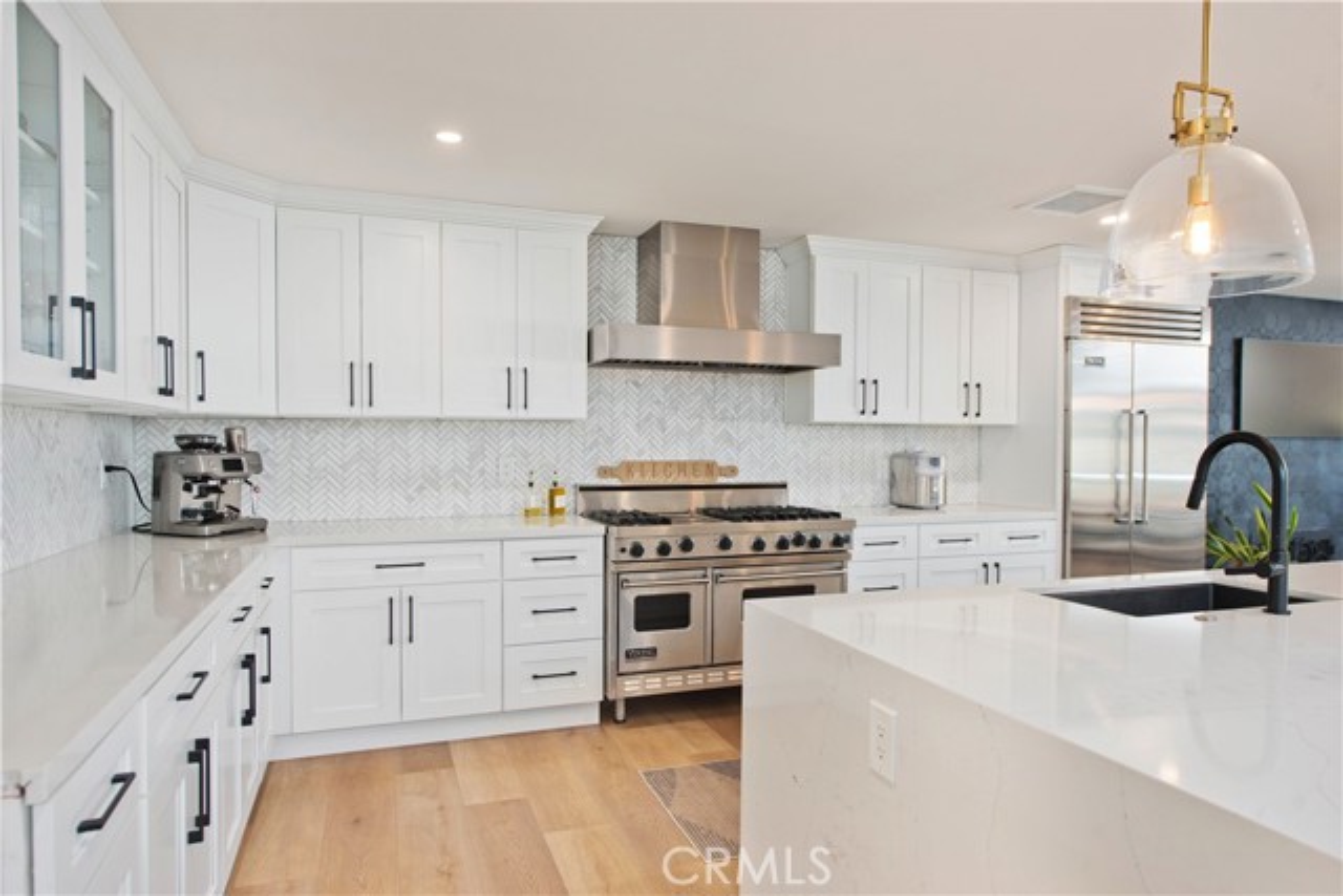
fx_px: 858
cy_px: 448
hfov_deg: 76.1
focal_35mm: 23
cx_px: 672
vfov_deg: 55.1
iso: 400
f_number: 5.6
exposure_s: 1/160
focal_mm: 23
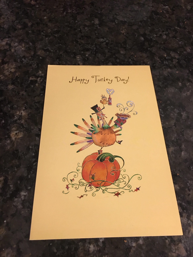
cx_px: 96
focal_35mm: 29
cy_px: 128
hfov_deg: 48.2
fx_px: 216
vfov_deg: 61.7
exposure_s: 1/24
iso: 200
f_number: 2.2
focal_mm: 4.15
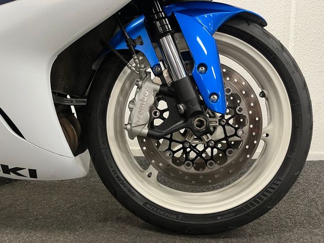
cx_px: 162
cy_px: 122
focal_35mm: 26
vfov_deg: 53.1
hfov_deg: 67.3
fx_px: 243
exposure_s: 1/50
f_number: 1.6
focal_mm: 5.1
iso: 250
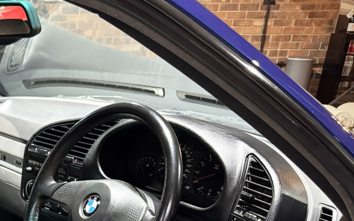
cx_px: -39
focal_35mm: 62
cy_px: 313
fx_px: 598
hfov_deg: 29.6
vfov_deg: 18.9
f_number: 1.78
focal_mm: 6.76
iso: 640
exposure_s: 1/33
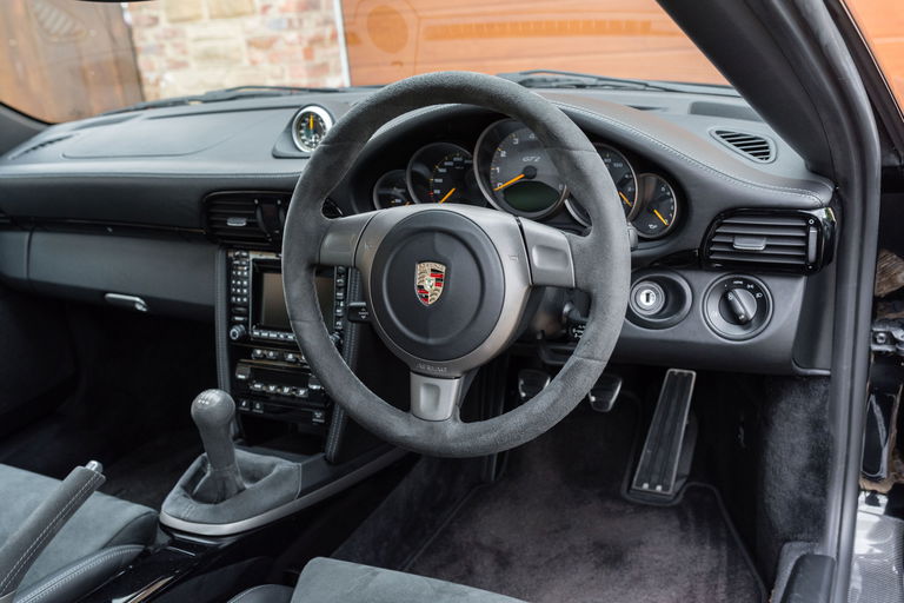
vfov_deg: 37.9
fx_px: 879
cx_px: 452
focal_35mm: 35
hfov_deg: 54.4
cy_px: 302
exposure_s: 1/80
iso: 1000
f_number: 5.6
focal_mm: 35
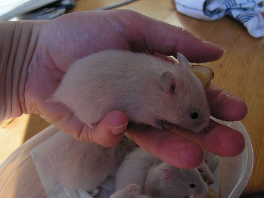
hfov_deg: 51.4
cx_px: 132
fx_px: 275
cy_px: 99
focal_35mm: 36
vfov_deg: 39.7
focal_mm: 6
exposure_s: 1/160
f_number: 3.2
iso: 64
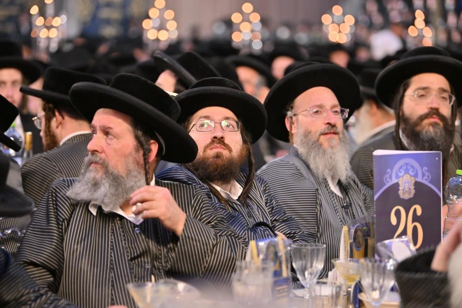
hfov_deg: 16.8
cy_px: 154
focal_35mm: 122
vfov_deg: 11.2
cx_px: 231
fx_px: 1566
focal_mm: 122
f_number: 2.8
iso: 1000
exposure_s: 1/320
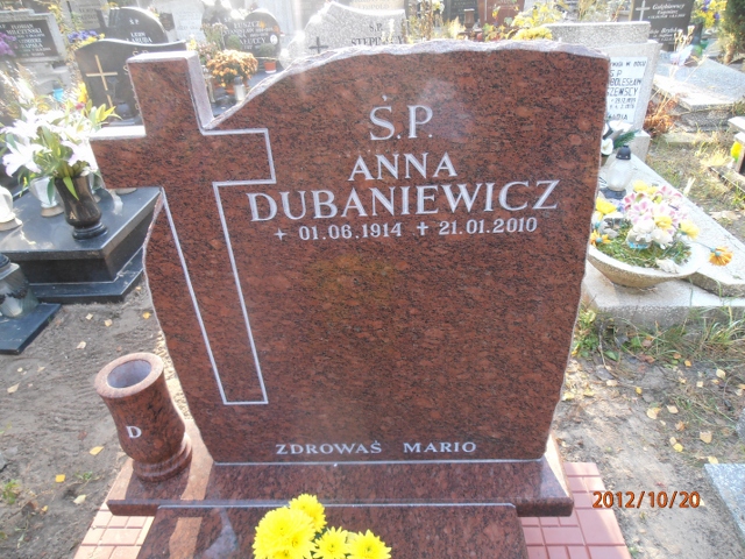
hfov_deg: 71.6
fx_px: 517
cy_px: 280
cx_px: 372
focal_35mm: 24
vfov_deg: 56.8
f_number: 3
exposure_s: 1/30
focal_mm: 4.2
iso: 100
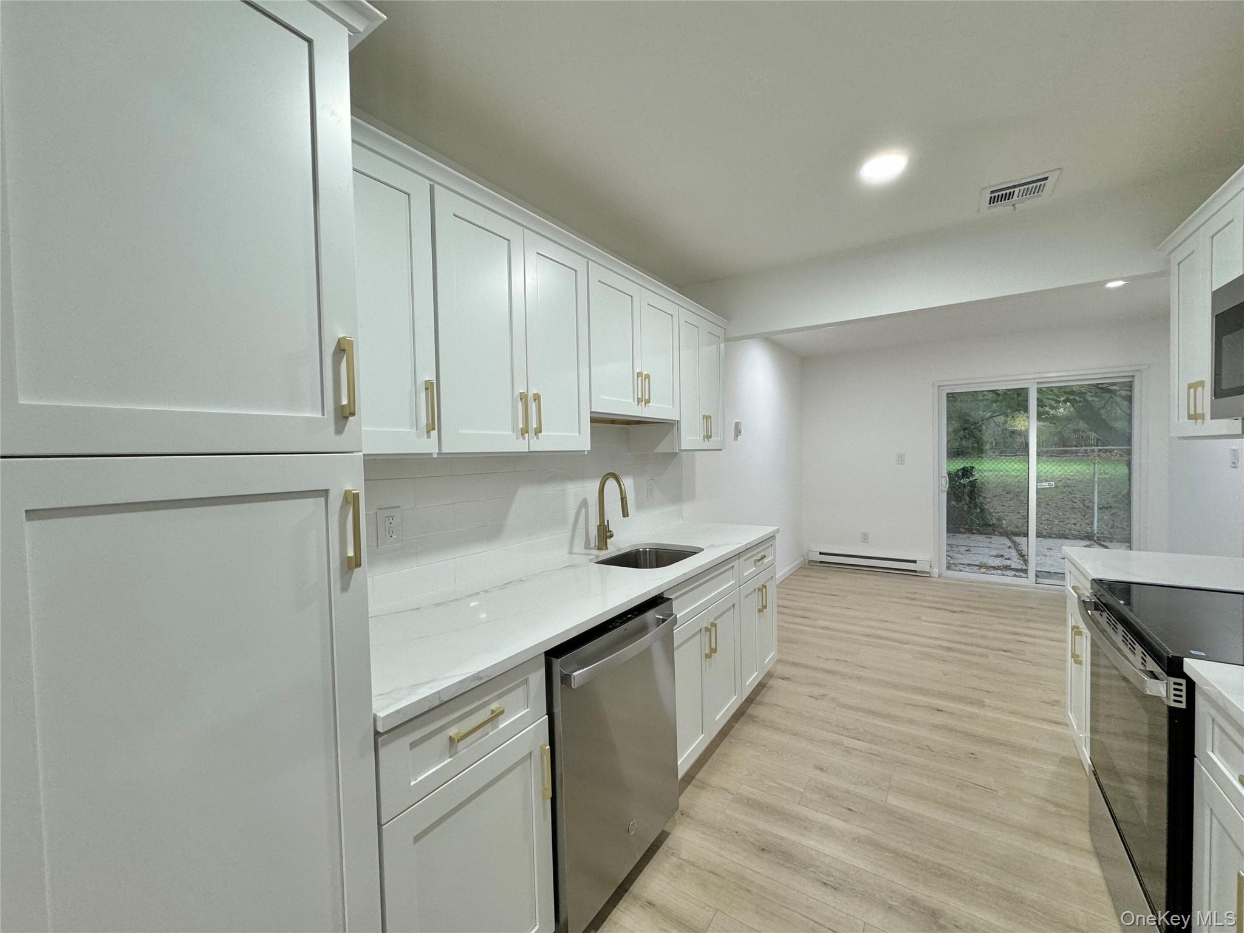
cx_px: 622
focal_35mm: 14
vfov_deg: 85.7
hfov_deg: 102.1
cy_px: 466
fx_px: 503
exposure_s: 1/120
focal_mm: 2.22
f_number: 2.2
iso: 160
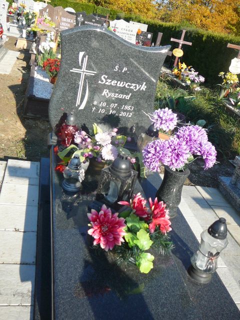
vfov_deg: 52.6
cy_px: 160
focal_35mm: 35
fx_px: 324
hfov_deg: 40.7
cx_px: 120
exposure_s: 1/640
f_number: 2.8
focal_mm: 5.2
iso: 80
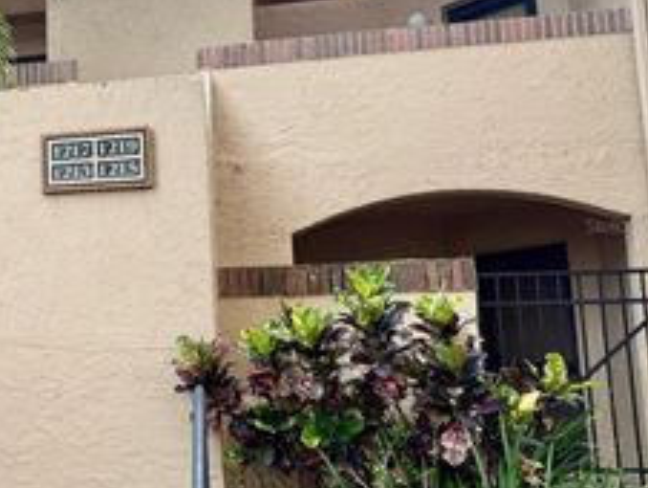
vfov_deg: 27.6
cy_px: 225
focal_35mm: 53
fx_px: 993
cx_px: -46
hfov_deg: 32.3
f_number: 1.78
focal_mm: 6.76
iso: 64
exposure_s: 1/172
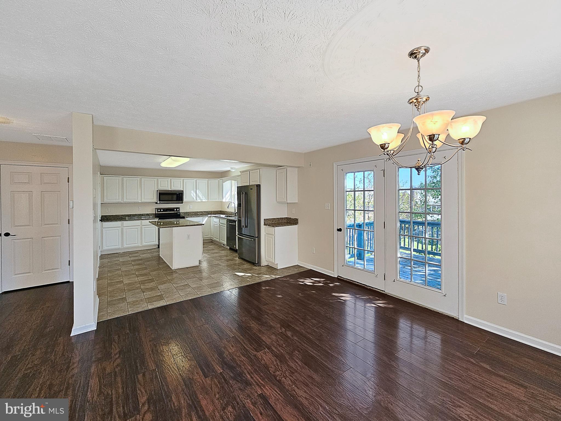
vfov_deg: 89.9
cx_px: 280
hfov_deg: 106.2
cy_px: 210
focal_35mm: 13
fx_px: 211
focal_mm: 2.2
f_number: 2.2
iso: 80
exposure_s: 1/120
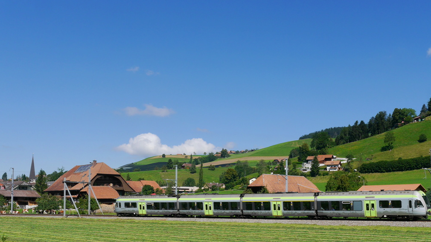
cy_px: 180
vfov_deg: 26.8
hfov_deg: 46.2
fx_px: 503
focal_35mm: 44
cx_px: 251
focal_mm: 17
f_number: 9
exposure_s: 1/400
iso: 160
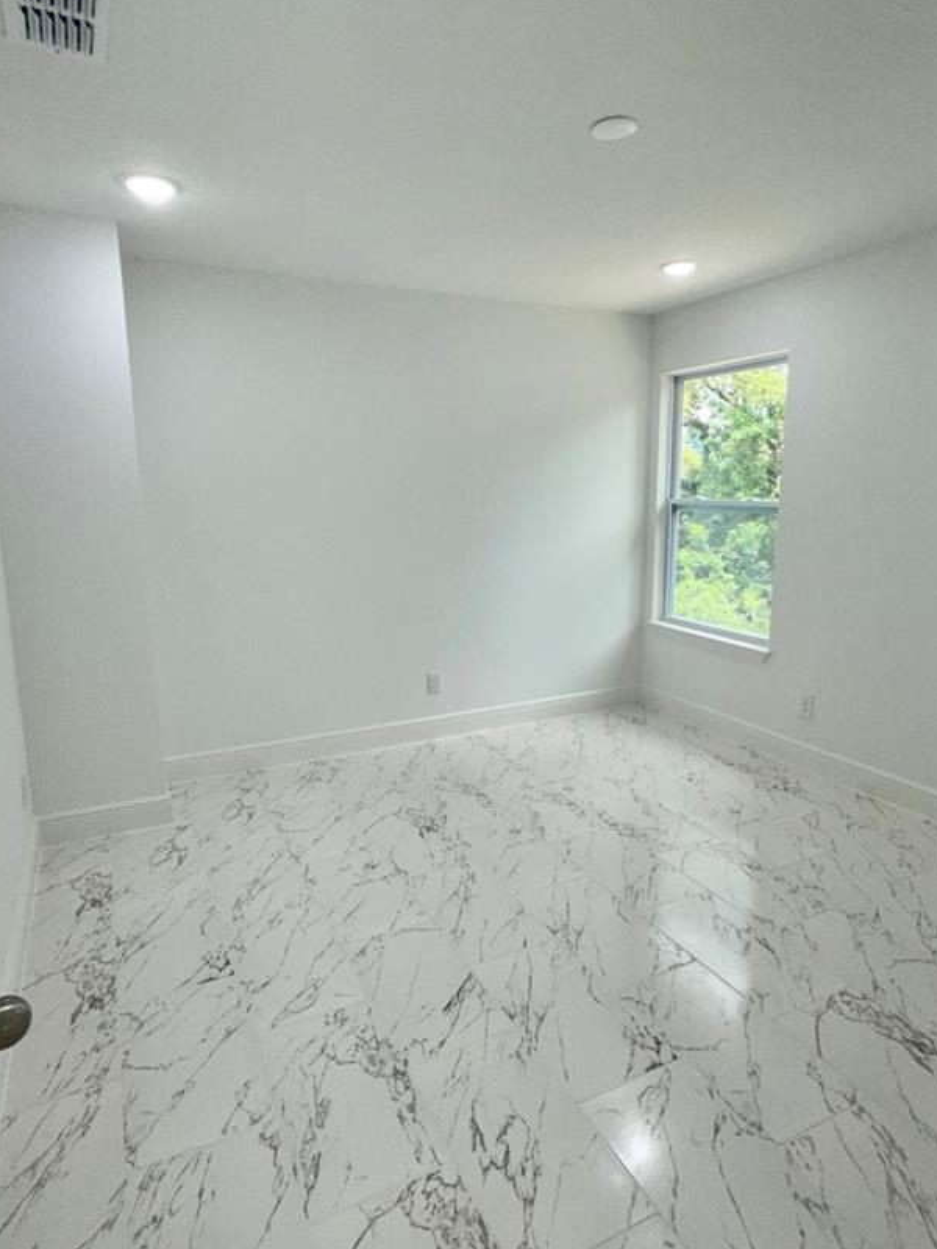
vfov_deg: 79.0
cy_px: 626
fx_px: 758
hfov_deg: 63.4
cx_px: 462
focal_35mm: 21
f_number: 2.2
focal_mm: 2.22
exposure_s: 1/171
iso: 64
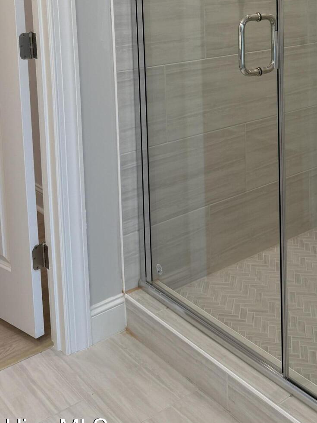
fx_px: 598
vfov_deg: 36.3
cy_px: 36
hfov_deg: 29.1
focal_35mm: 49
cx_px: 248
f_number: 1.78
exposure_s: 1/120
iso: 80
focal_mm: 6.76
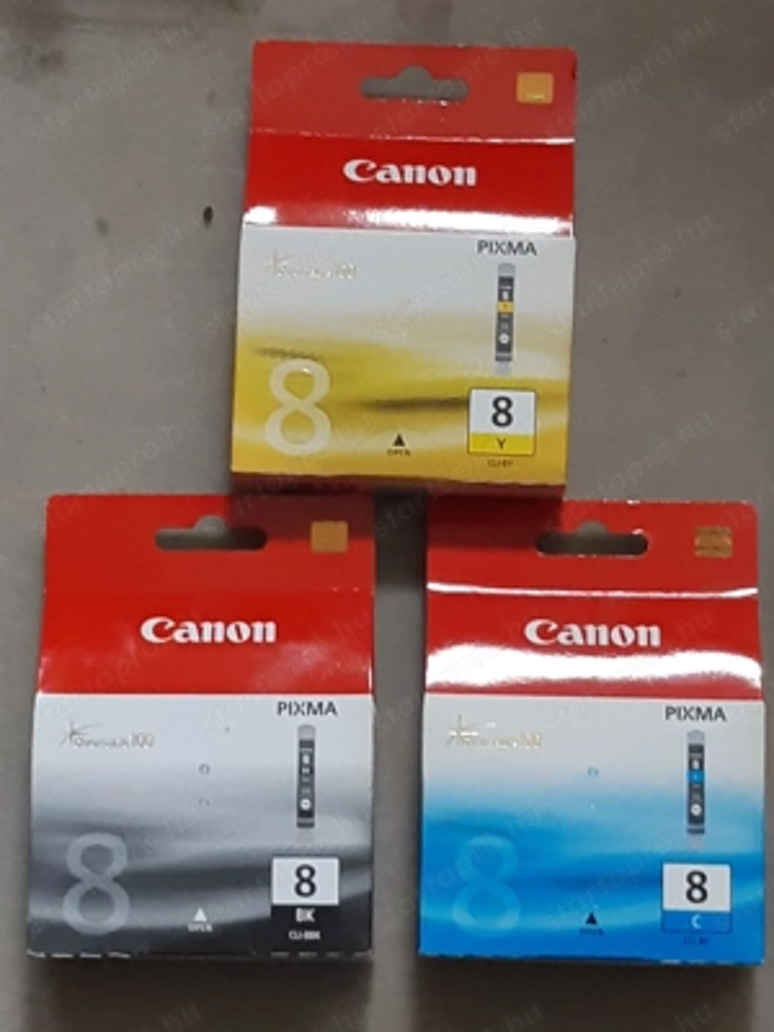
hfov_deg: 53.1
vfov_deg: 67.3
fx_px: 775
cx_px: 387
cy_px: 516
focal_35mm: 26
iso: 250
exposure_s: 1/33
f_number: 1.7
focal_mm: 3.93
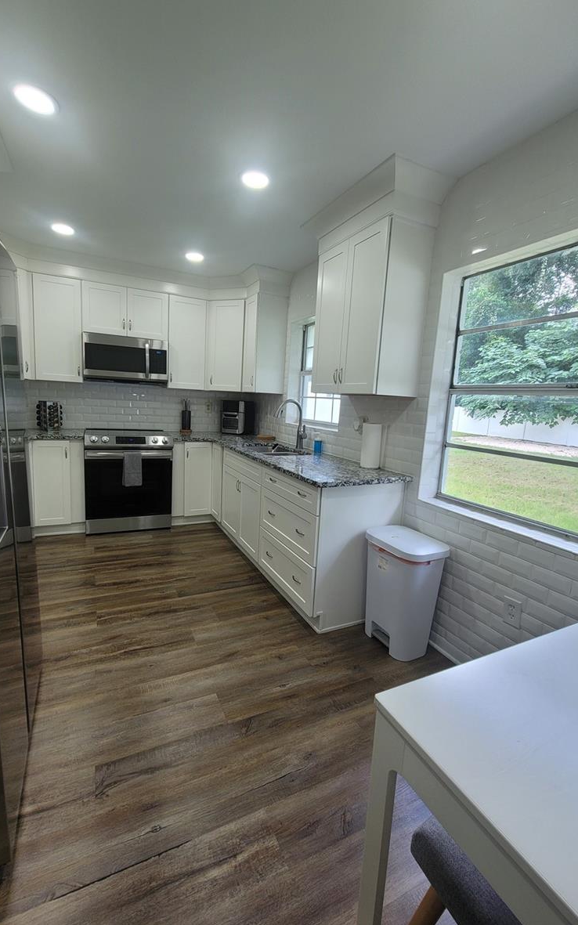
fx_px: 353
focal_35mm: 14
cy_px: 457
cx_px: 280
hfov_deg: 78.6
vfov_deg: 105.3
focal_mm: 2.2
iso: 64
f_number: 2.2
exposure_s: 1/60
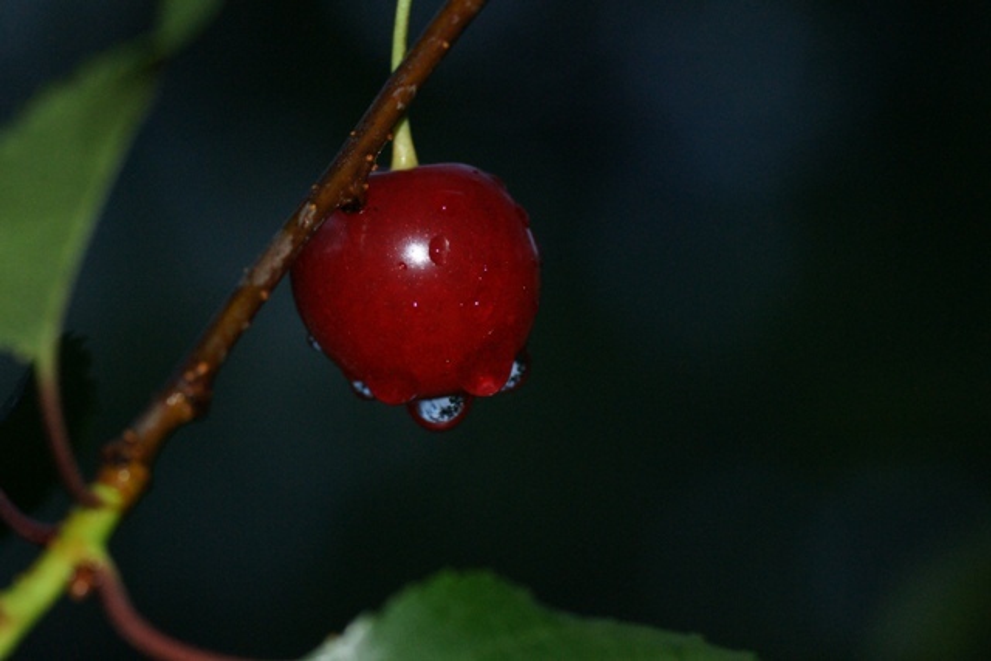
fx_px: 3717
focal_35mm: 135
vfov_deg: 10.2
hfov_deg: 15.2
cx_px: 496
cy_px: 330
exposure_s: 1/125
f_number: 5.6
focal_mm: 90
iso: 1600
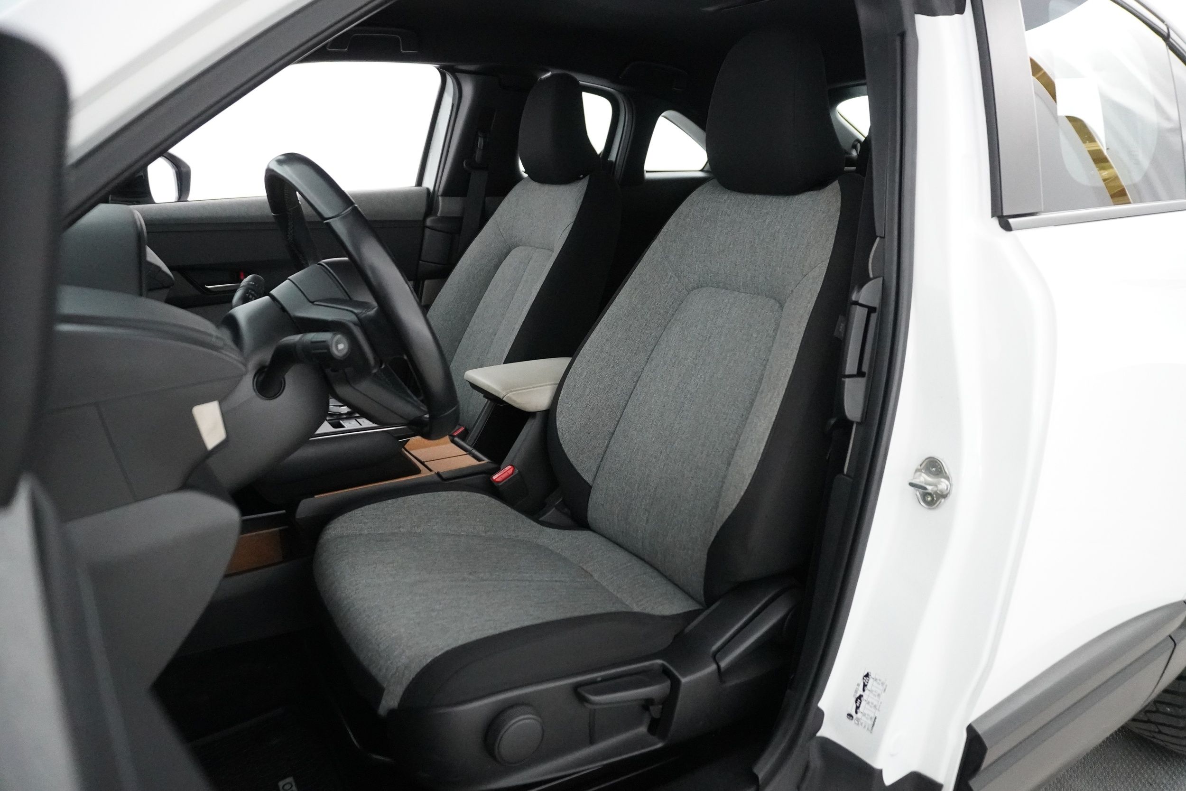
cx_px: 593
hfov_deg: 73.7
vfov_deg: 53.1
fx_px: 791
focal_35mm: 24
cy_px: 396
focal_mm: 16
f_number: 3.5
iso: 6400
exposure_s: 1/125
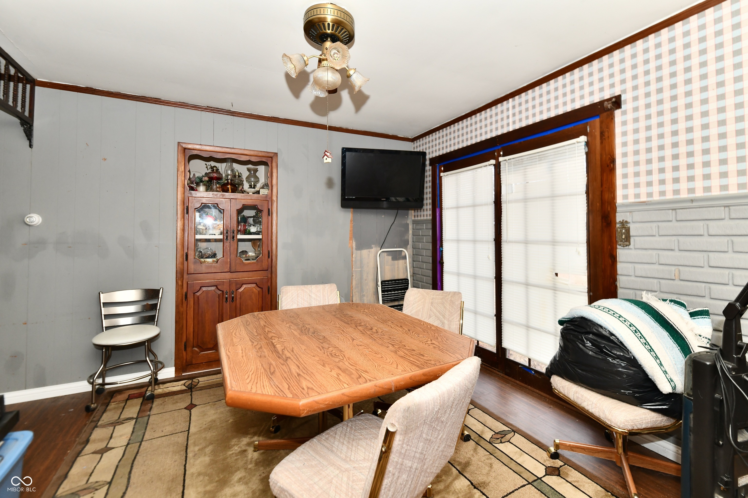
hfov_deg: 96.7
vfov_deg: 73.7
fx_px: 332
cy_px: 249
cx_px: 374
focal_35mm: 16
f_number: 6.3
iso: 640
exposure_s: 1/60
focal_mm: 16
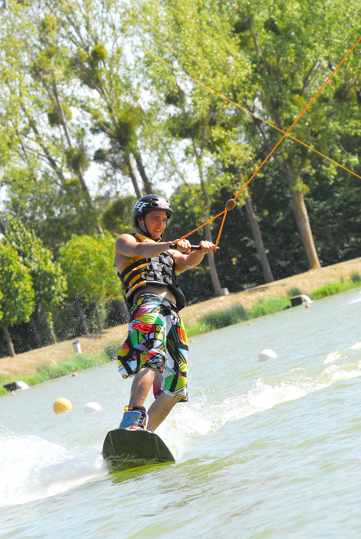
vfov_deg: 6.9
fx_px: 4499
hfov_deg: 4.6
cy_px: 270
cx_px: 180
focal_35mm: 300
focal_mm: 200
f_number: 11
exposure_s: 1/320
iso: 640
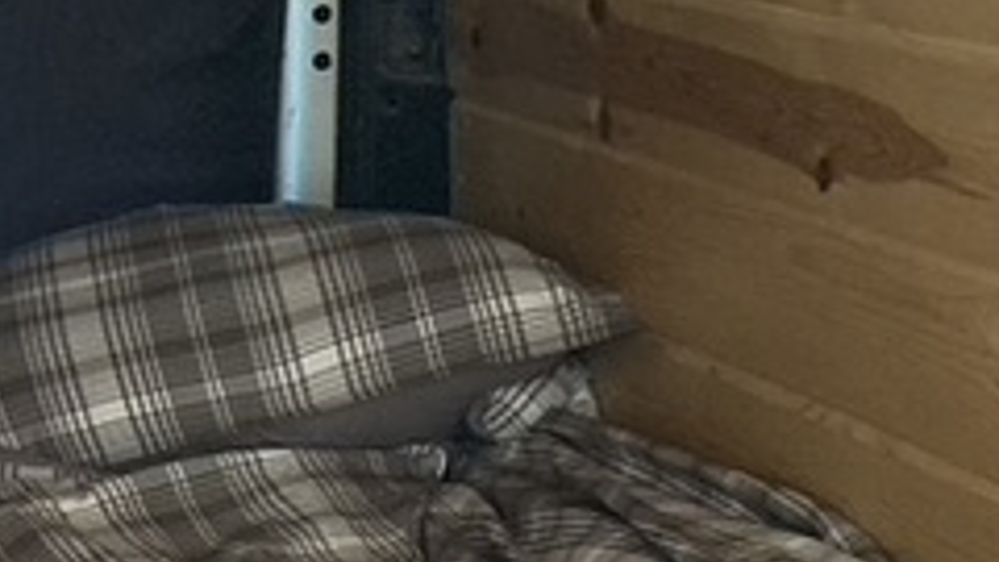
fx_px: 3444
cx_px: -379
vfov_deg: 9.3
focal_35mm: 130
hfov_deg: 15.5
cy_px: 533
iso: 250
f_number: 1.8
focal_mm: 3.99
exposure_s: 1/60
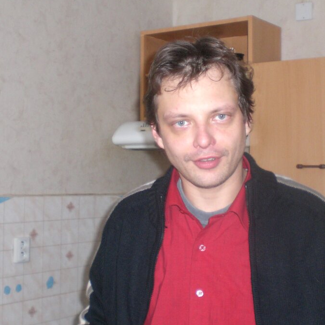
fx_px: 637
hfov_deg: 28.6
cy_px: 144
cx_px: 189
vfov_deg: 28.6
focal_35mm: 60
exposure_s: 1/60
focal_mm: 6.3
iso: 200
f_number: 3.1
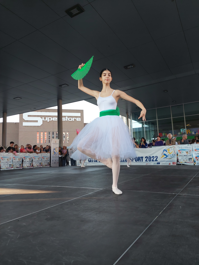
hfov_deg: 56.8
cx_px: 100
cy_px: 132
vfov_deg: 71.6
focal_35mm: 24
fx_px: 184
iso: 40
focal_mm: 5.23
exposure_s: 1/208
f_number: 1.8
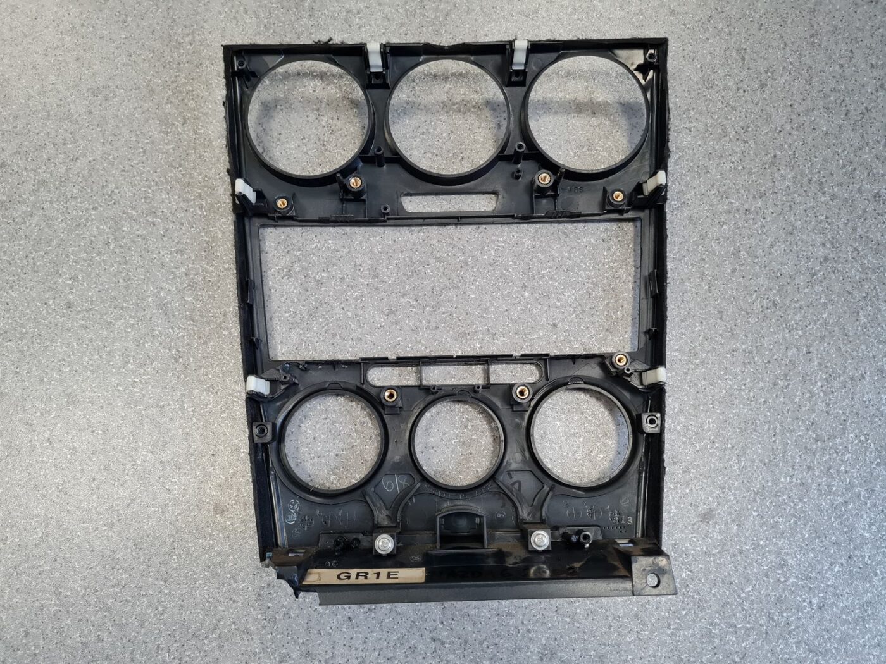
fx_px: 665
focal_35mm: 26
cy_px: 332
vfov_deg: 53.1
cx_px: 443
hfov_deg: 67.3
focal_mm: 5.4
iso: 250
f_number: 1.8
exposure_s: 1/100
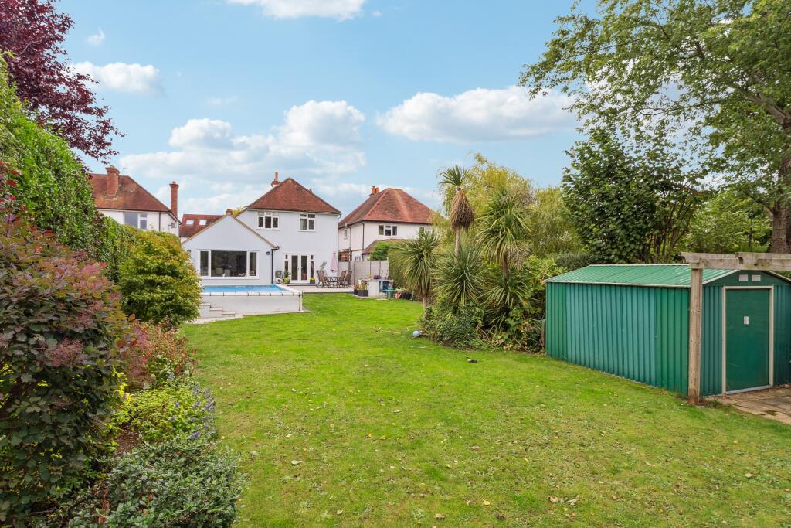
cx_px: 396
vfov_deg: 64.6
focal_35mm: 19
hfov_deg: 86.9
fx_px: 418
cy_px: 264
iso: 200
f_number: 9
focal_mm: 19
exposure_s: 1/60
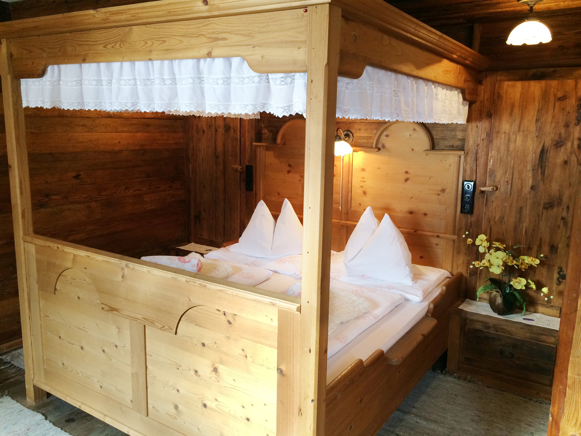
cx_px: 290
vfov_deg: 48.2
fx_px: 487
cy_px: 218
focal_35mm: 29
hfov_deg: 61.7
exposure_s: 1/30
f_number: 2.2
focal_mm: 4.15
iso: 50
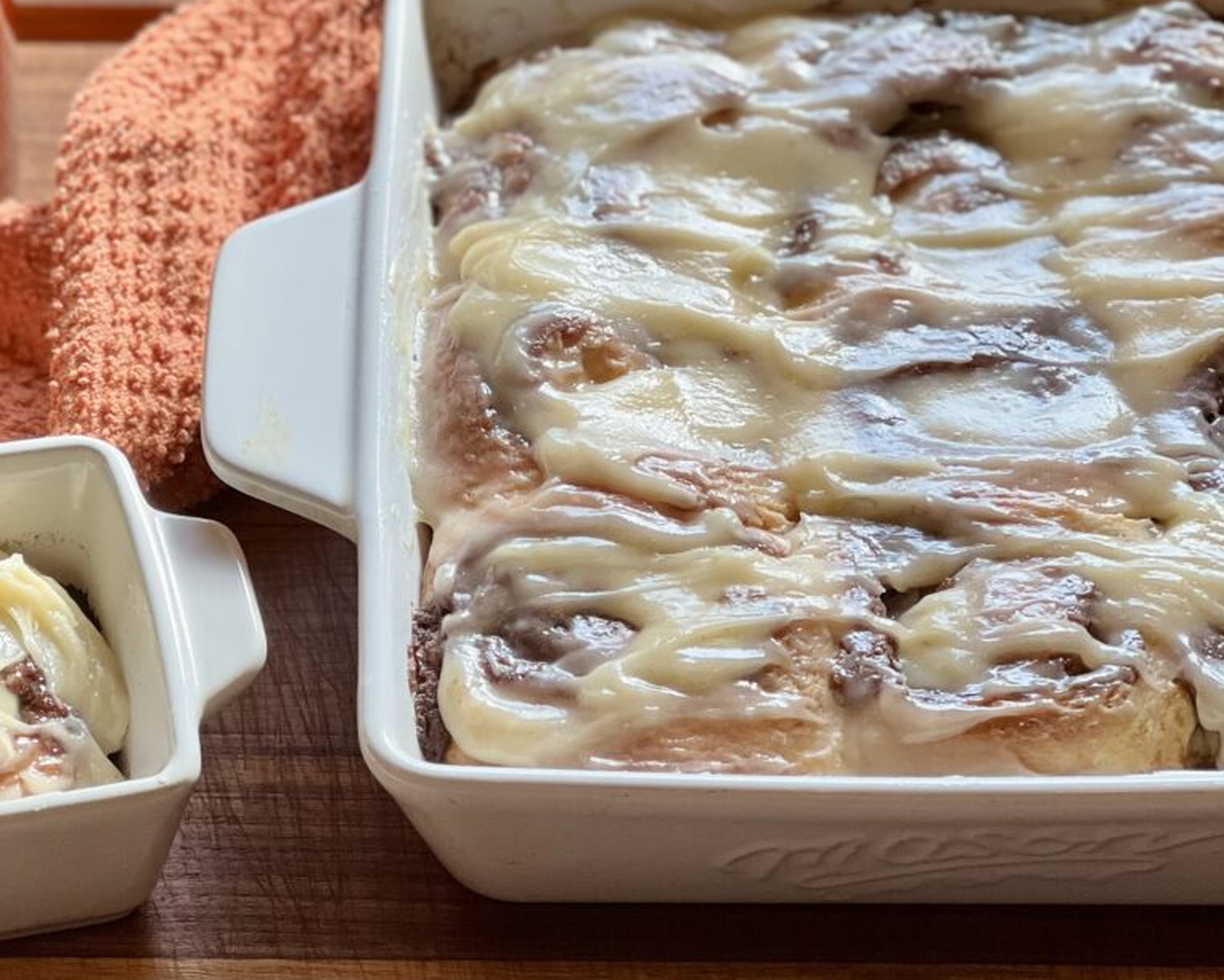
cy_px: 464
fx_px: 3660
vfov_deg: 15.2
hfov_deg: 19.0
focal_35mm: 101
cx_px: 450
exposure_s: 1/120
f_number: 2.8
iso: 64
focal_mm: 9
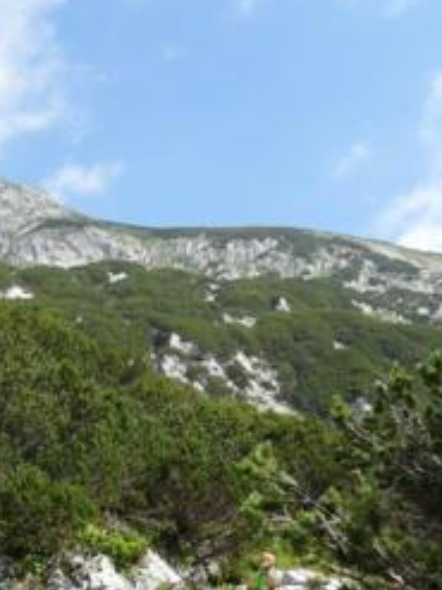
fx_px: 971
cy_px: 454
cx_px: 97
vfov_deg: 33.0
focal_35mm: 57
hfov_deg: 25.3
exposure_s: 1/500
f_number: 3.2
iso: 80
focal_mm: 3.9
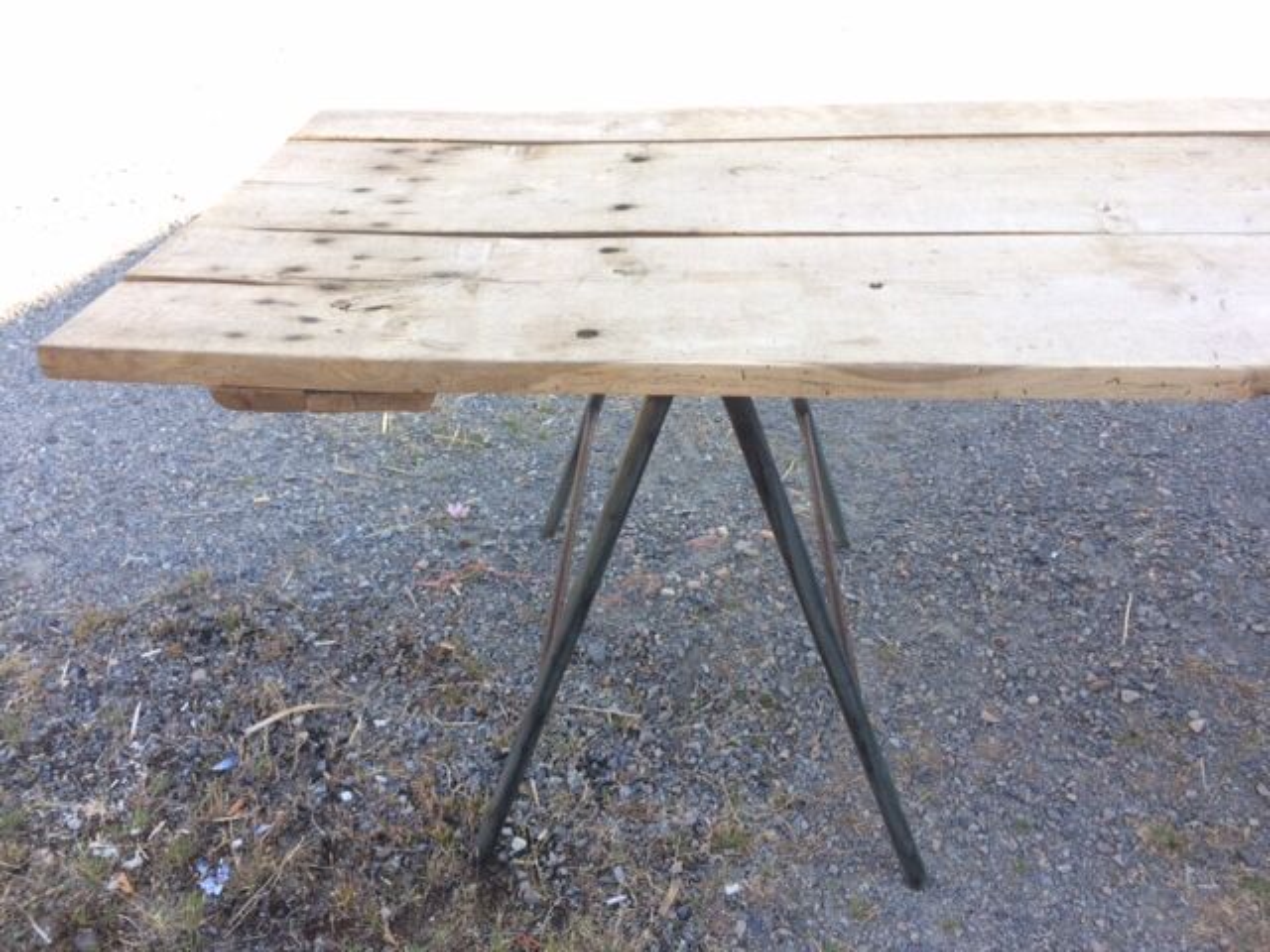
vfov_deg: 48.2
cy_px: 476
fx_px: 1064
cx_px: 635
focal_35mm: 29
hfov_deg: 61.7
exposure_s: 1/118
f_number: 2.2
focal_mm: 4.15
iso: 32
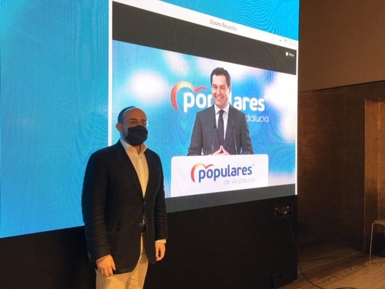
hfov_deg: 61.6
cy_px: 144
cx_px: 192
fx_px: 323
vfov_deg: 48.3
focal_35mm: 29
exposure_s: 1/15
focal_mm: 4.15
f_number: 2.2
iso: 40
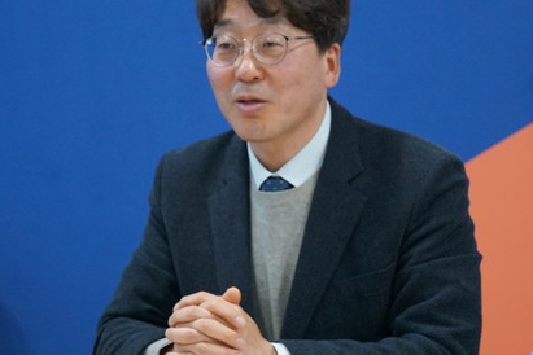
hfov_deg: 14.7
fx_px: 2073
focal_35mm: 140
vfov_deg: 9.8
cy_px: 141
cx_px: 259
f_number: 5
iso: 5000
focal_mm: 64
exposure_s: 1/160
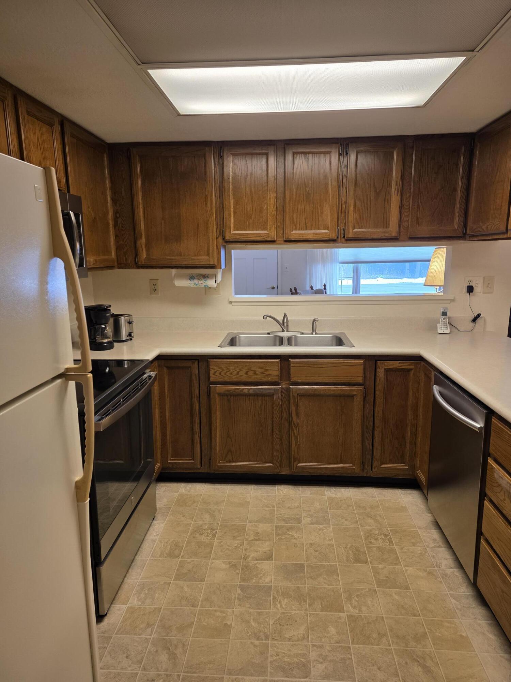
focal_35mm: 23
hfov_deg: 58.9
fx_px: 453
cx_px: 256
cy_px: 341
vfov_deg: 73.9
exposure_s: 1/120
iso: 125
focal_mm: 6.3
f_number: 1.7
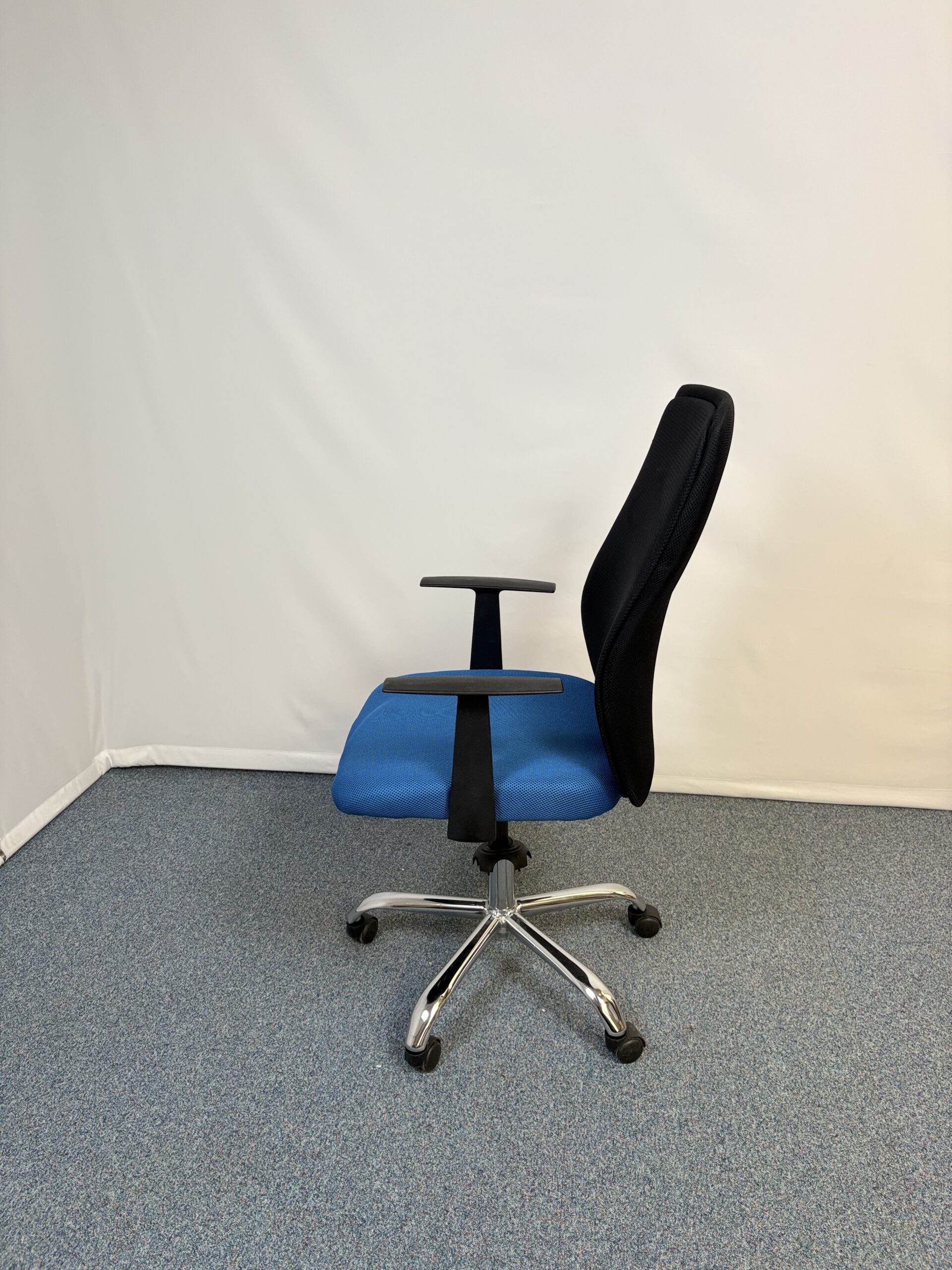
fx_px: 953
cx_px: 476
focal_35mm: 26
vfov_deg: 67.3
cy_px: 635
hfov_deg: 53.1
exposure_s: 1/121
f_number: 1.6
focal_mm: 5.96
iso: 100
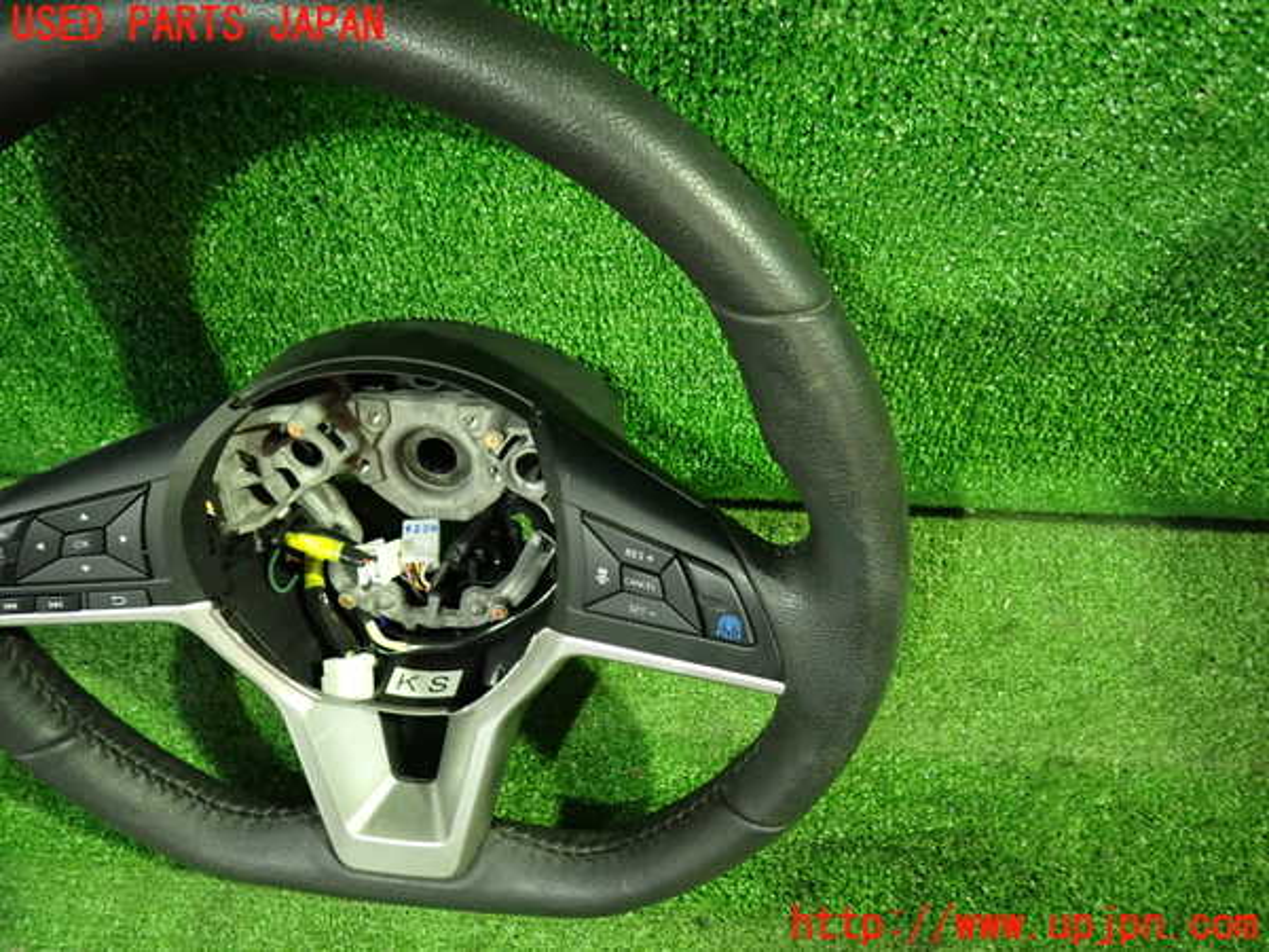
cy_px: 476
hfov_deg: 69.4
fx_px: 916
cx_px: 634
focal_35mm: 25
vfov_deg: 54.9
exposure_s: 1/30
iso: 800
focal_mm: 4.5
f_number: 2
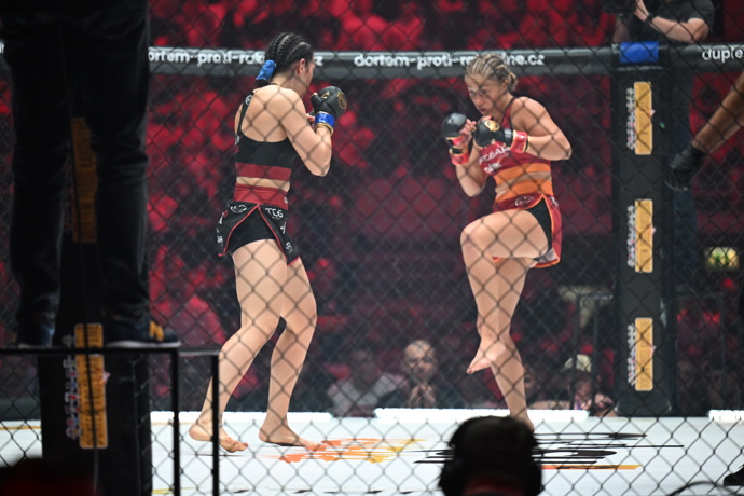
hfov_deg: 13.2
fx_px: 3203
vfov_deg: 8.9
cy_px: 248
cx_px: 372
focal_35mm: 155
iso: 5000
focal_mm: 155
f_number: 2.8
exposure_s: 1/500
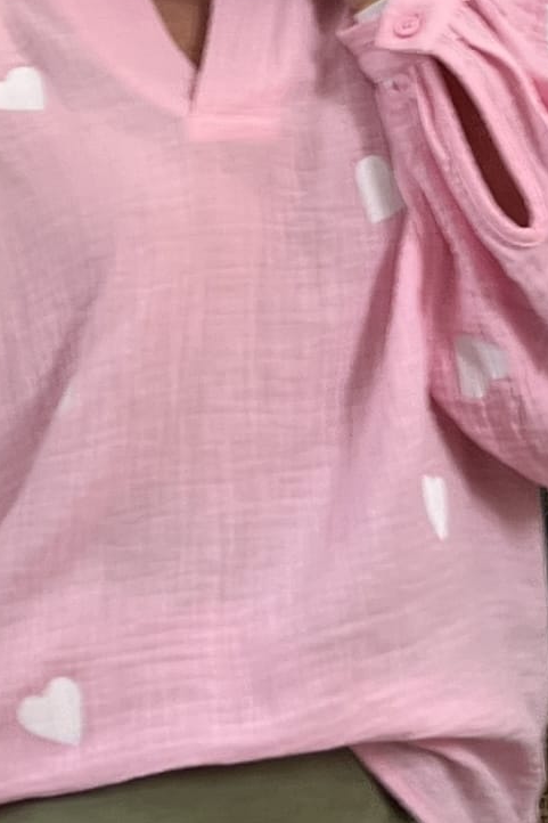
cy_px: 410
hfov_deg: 16.4
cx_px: 243
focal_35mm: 83
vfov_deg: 24.5
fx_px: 1896
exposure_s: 1/121
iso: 80
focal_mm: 5.7
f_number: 1.5
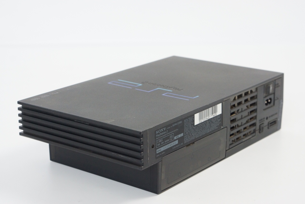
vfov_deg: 18.2
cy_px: 102
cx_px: 152
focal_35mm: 75
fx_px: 635
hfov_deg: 27.0
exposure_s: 1/80
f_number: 6.3
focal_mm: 50
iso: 1000
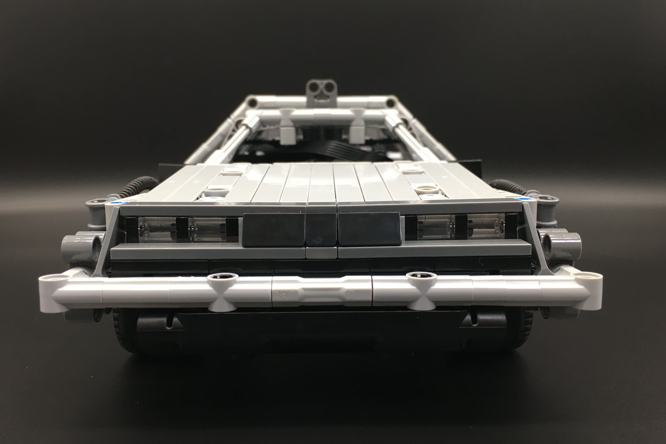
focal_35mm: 31
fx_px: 573
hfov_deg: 60.3
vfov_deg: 42.3
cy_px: 214
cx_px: 332
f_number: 2.2
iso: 50
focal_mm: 4.15
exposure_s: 1/30
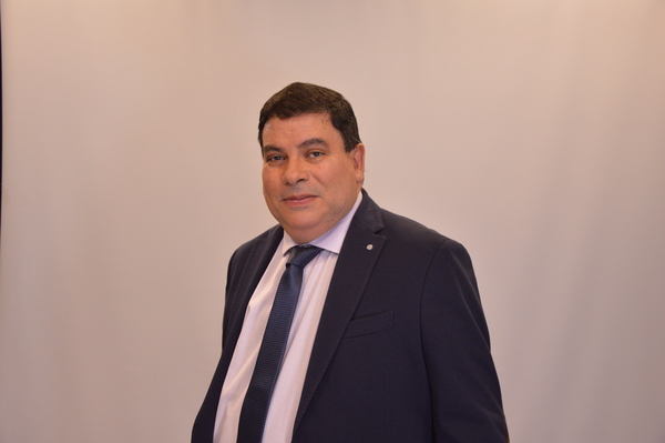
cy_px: 222
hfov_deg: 41.1
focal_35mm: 48
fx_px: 886
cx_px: 332
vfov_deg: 28.0
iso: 900
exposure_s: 1/125
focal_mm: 32
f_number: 4.2
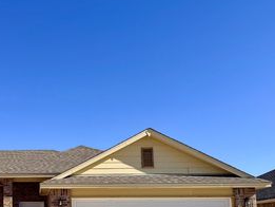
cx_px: 37
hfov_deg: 38.8
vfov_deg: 30.6
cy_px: 174
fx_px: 366
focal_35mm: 46
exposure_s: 1/6173
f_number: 1.78
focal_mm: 6.76
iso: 80
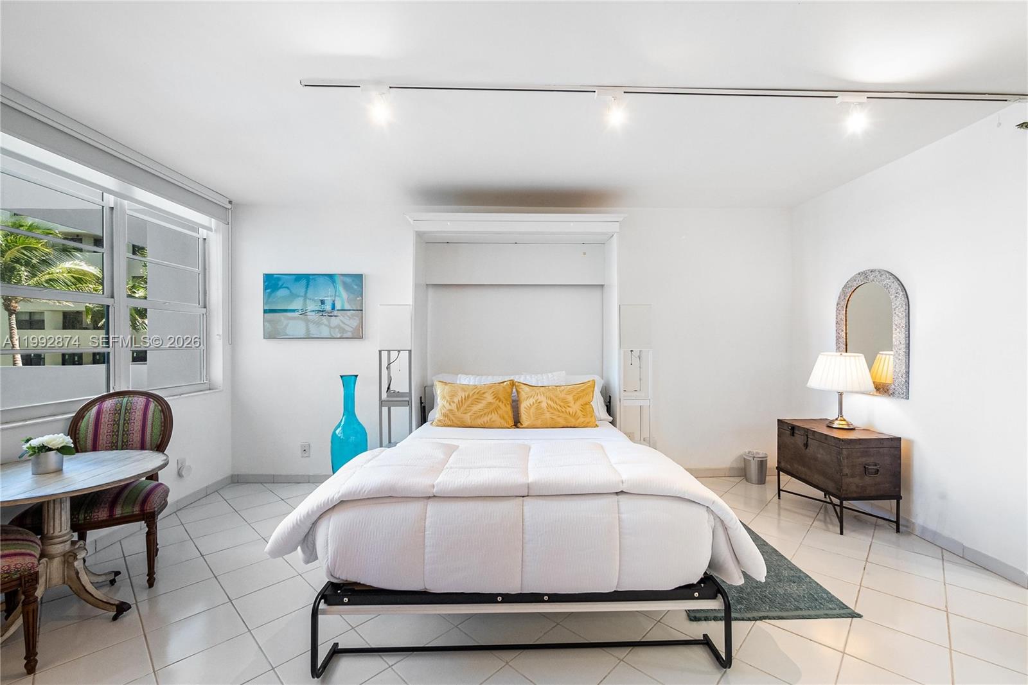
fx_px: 400
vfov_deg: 81.2
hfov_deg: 104.3
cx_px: 514
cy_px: 342
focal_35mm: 14
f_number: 6.3
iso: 800
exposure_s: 1/30
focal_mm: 7
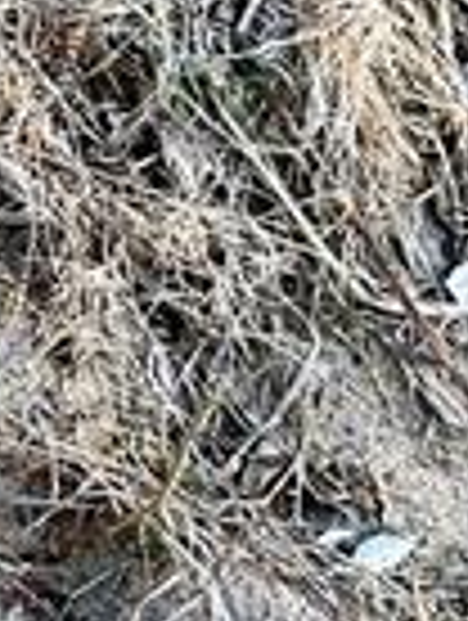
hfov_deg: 8.3
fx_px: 2893
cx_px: -720
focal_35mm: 161
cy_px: 54
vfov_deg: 12.2
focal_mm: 3
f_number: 1.8
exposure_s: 1/120
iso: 20
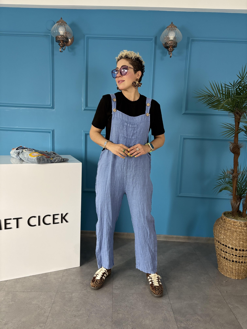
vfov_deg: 67.3
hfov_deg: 53.1
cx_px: 124
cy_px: 164
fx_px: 247
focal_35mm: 26
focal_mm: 5.96
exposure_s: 1/76
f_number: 1.6
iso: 125
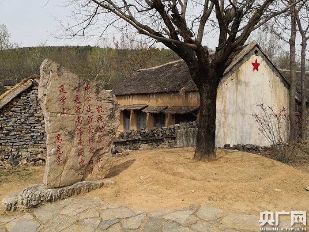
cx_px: 154
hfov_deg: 65.3
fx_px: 241
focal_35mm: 27
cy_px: 116
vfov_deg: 51.4
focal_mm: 3.95
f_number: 1.6
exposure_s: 1/2577
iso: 50
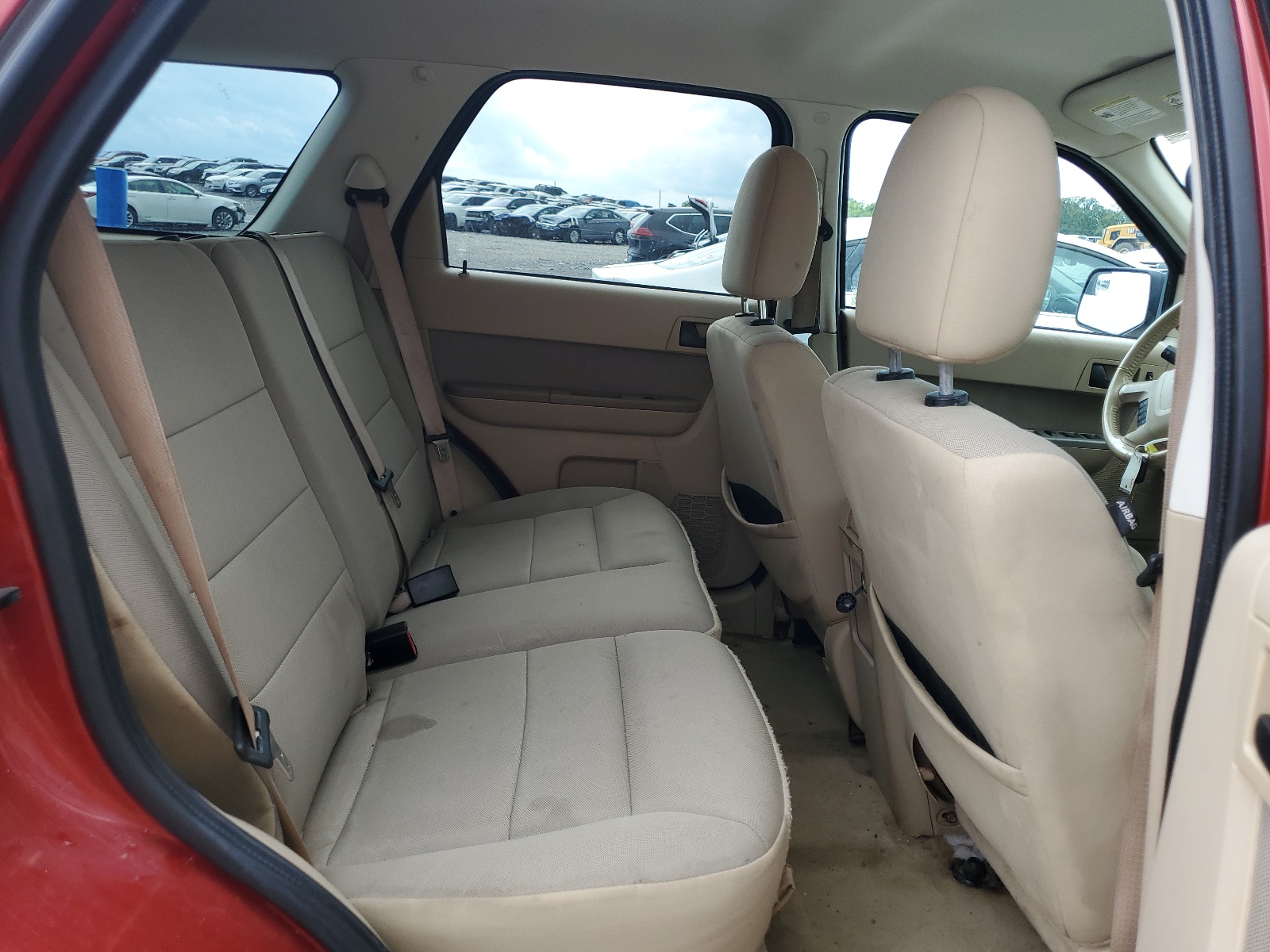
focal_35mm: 26
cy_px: 476
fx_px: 954
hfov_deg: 67.3
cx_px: 635
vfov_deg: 53.1
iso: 50
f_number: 1.5
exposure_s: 1/417
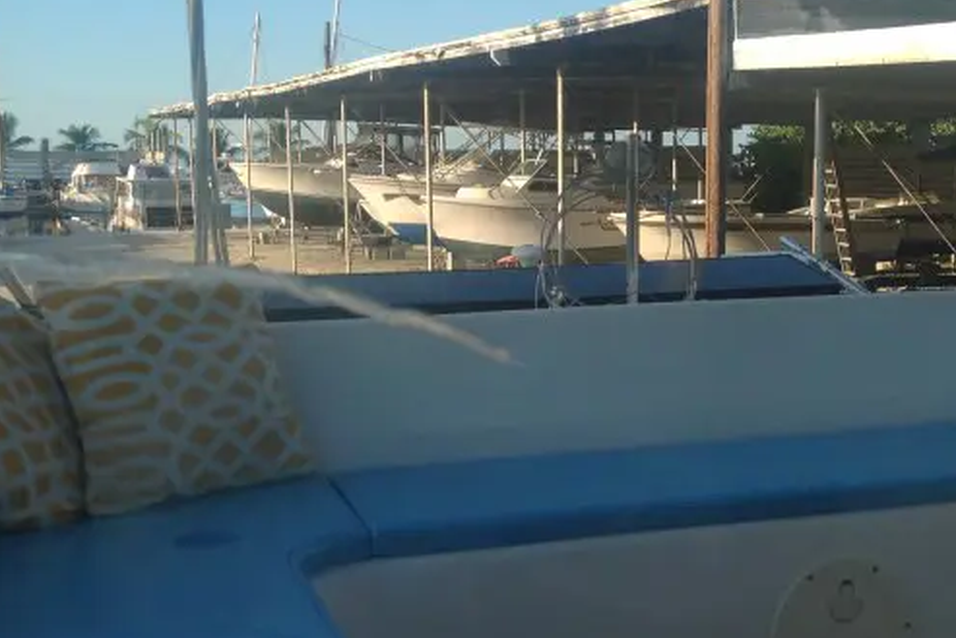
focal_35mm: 59
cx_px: 681
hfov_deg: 33.4
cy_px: 343
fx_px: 1567
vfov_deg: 23.0
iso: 50
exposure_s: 1/775
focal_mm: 4.28
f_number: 2.4
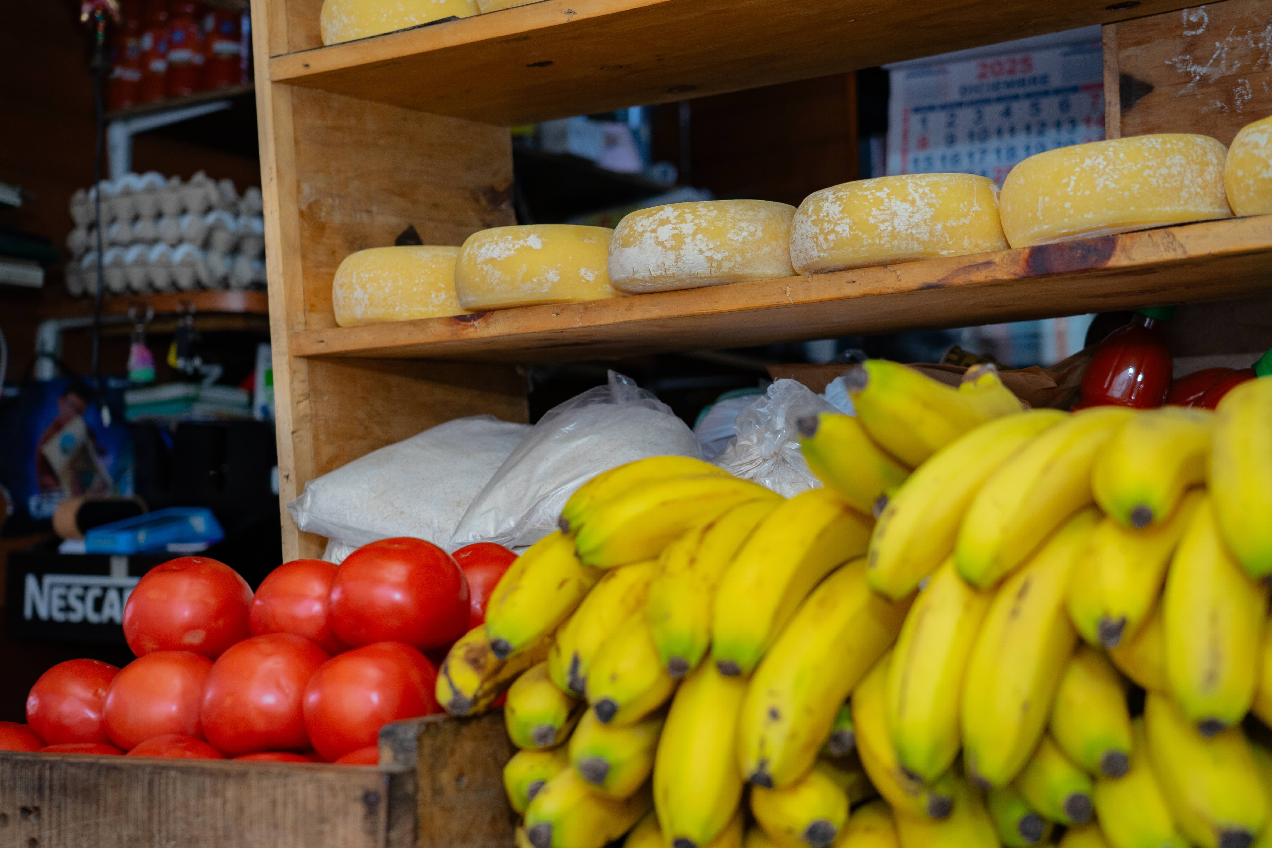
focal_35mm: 51
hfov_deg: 38.9
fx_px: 1802
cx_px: 636
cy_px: 424
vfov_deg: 26.5
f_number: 4.5
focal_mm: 51
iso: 1000
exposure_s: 1/200
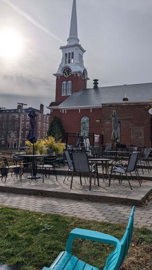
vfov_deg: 64.1
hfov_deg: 38.9
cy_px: 120
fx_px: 215
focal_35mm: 30
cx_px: 81
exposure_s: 1/7937
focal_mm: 6.9
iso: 22
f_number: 1.68
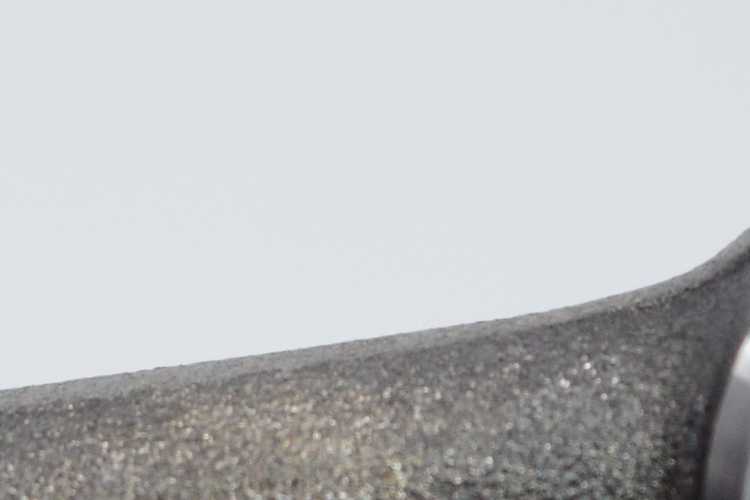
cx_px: 186
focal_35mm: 481
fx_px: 10018
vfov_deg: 2.9
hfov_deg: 4.3
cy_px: 368
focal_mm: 55
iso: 400
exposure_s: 1/125
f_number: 5.6
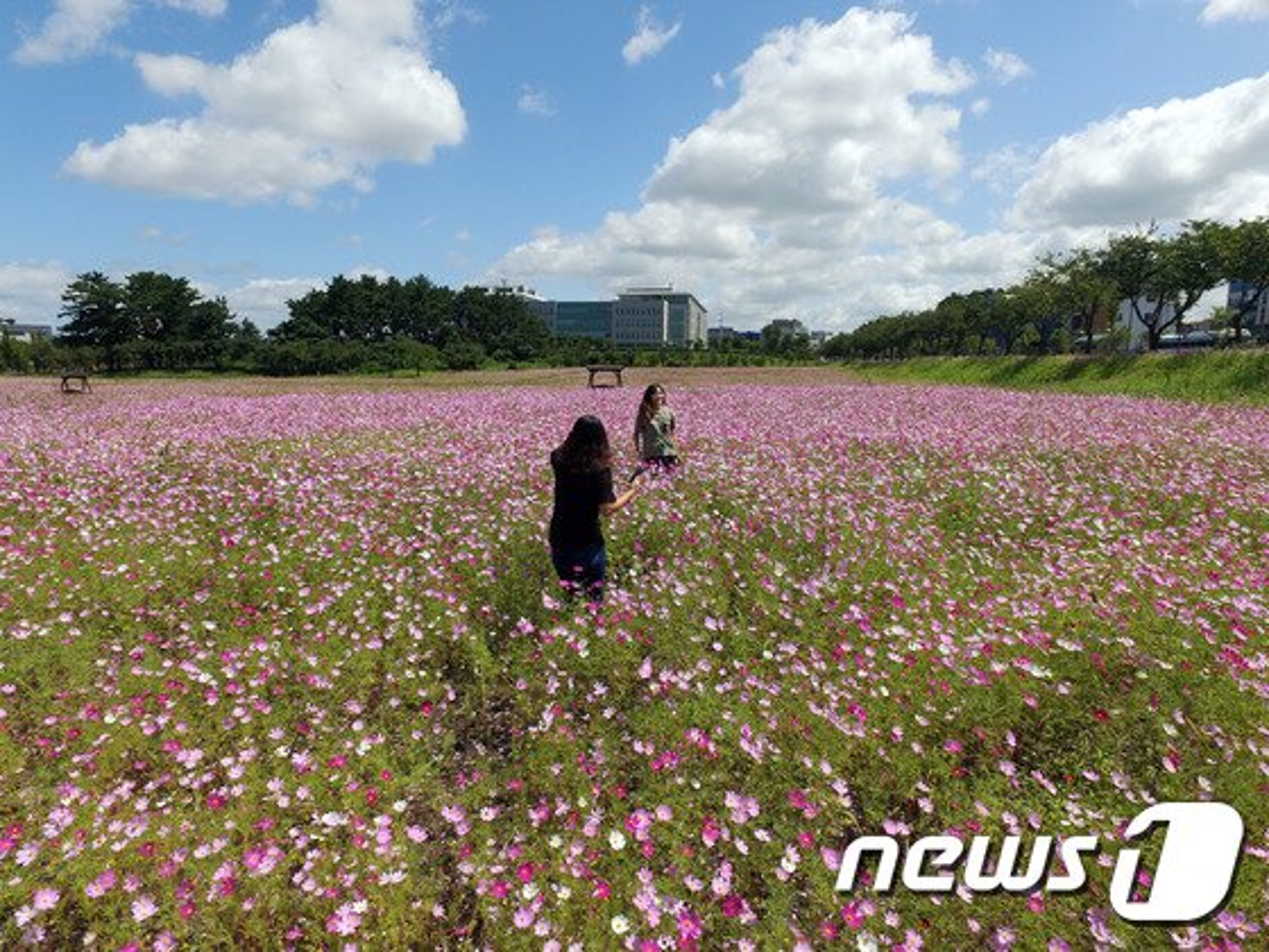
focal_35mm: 20
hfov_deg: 81.7
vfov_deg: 66.0
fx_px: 733
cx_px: 634
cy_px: 476
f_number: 2.8
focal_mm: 3.61
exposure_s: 1/1562
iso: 100
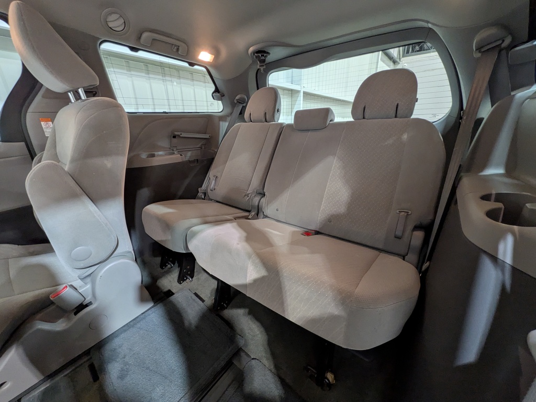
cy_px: 201
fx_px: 217
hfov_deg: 102.1
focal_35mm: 14
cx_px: 268
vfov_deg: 85.7
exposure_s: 1/24
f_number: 2.2
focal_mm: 1.83
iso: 185
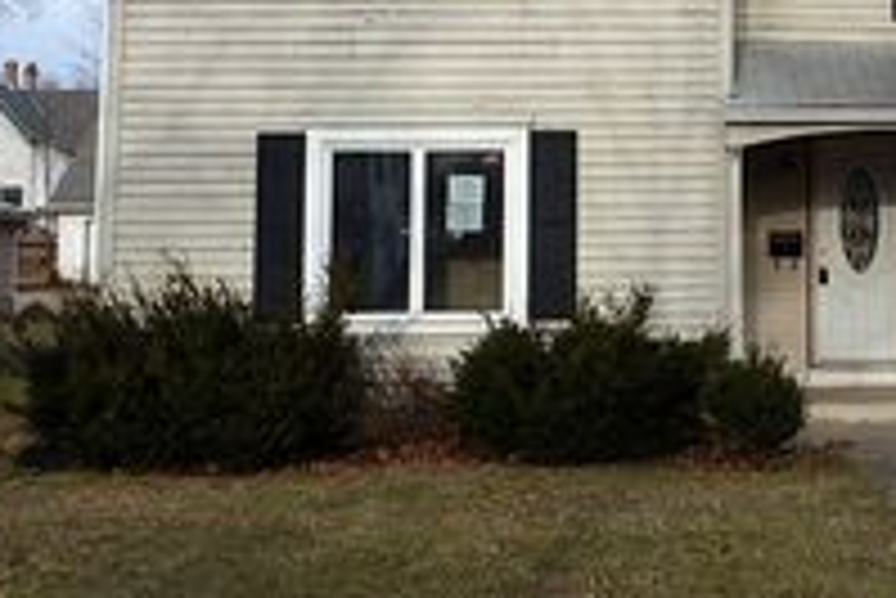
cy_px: 31
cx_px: 711
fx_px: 1619
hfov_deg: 30.2
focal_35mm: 65
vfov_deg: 20.4
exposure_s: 1/320
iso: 100
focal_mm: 6.4
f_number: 4
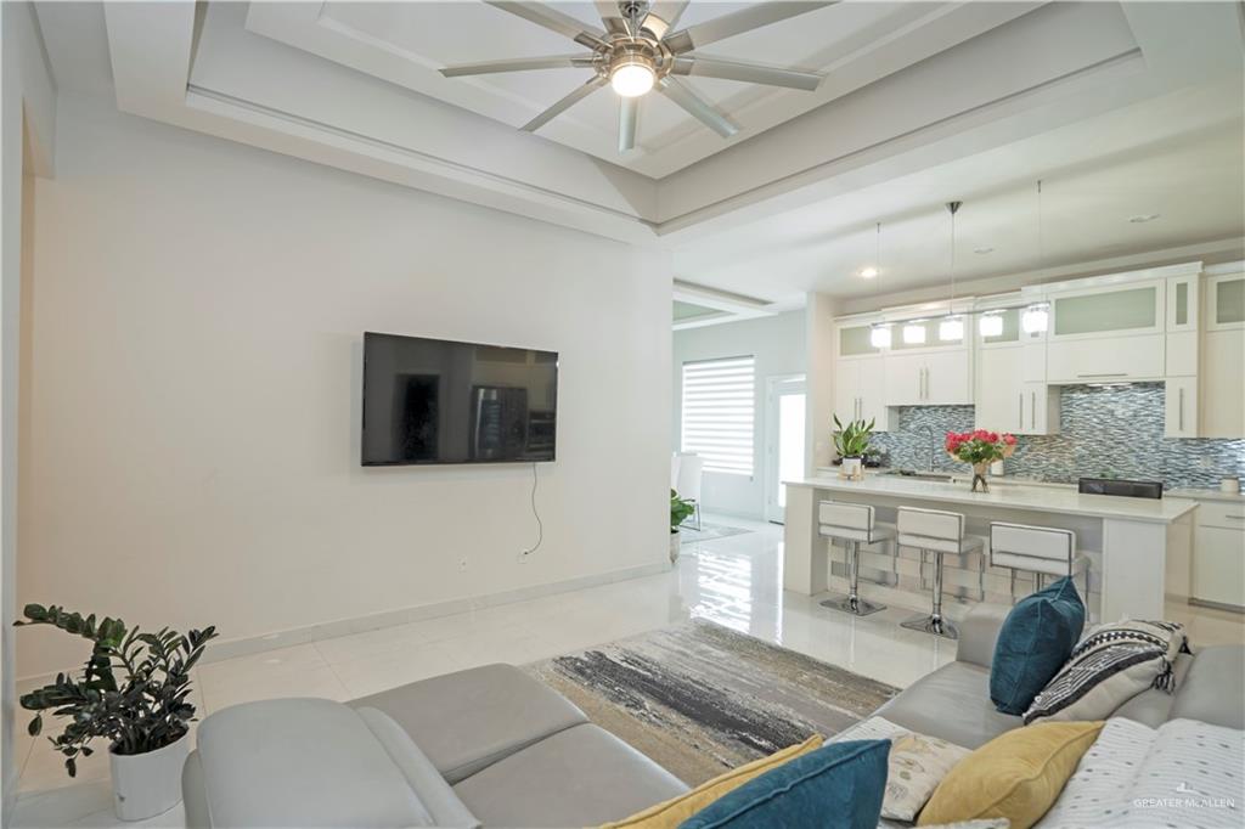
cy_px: 414
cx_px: 622
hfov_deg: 96.8
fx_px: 553
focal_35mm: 16
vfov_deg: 73.7
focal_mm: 16
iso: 400
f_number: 7.1
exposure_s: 1/5
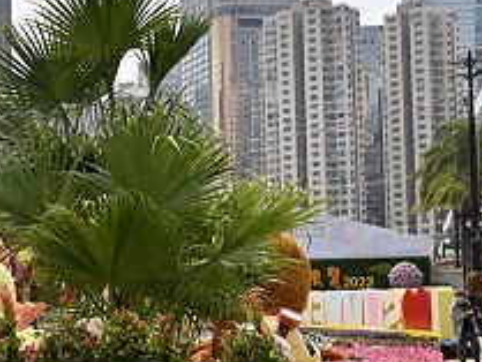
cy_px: 285
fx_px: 892
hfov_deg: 24.2
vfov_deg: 22.7
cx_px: -229
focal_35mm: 64
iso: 125
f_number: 6.3
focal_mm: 20
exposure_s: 1/1000
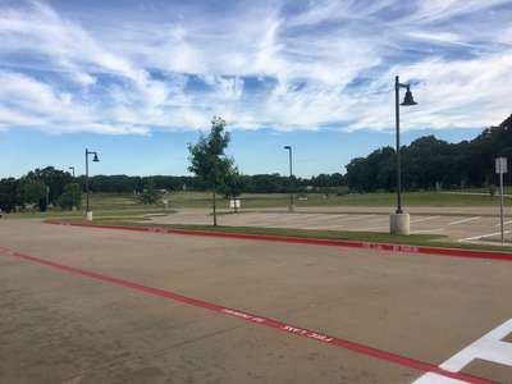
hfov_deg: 61.7
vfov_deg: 48.2
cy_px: 192
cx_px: 256
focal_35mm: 29
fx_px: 429
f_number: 2.2
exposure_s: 1/746
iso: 25
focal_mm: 4.15
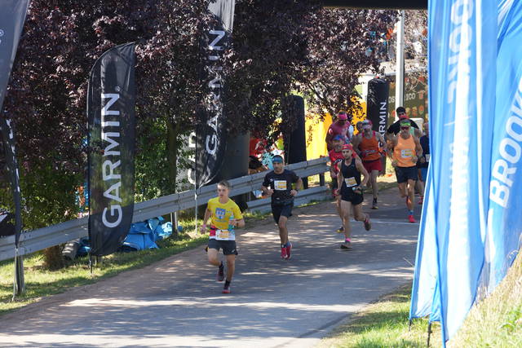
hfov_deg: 10.5
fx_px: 2828
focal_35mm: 195
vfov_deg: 7.0
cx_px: 261
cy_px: 174
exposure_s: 1/800
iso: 1000
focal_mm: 195
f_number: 5.6
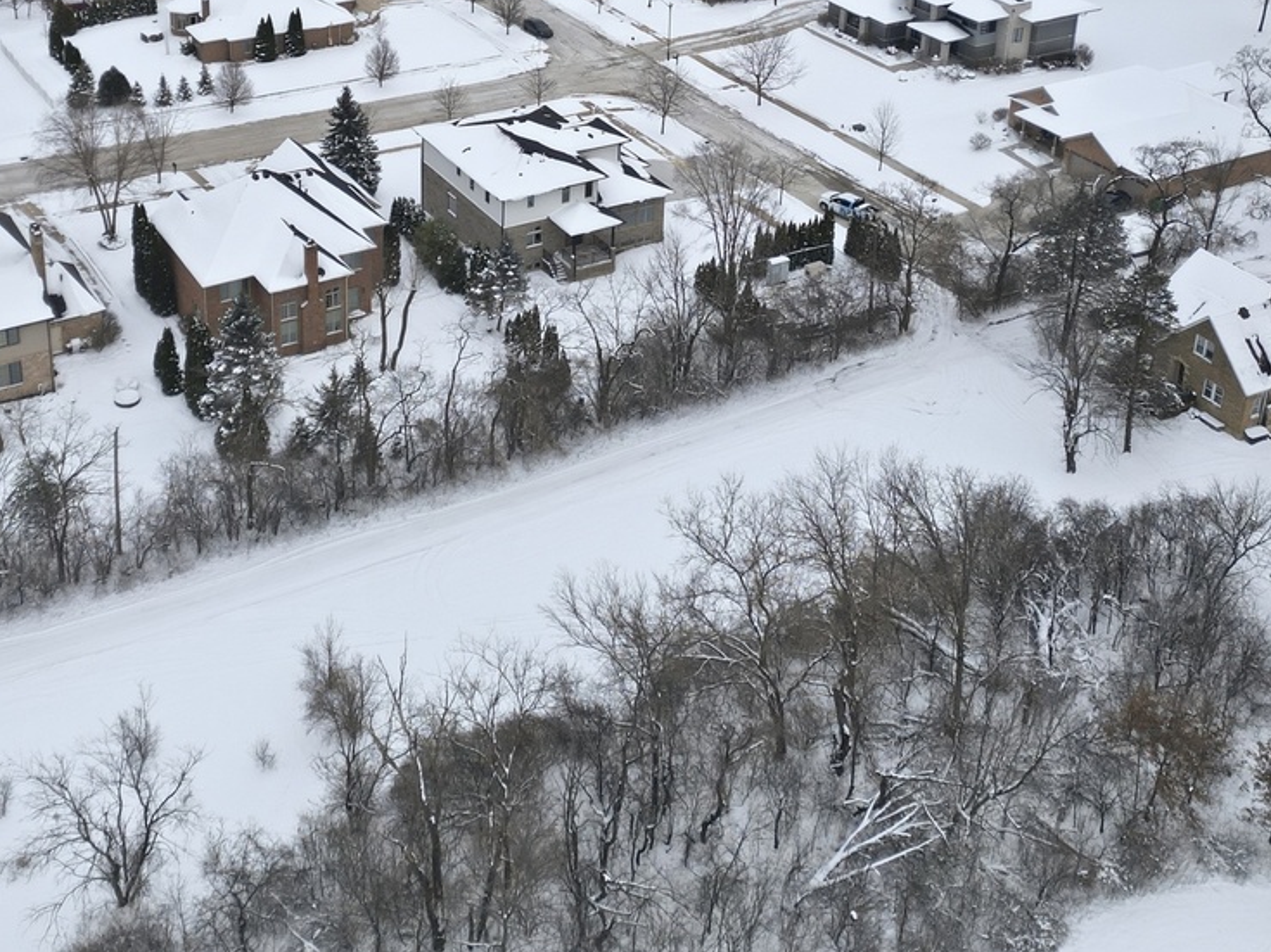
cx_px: 524
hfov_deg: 40.3
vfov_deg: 29.5
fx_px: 1725
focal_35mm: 47
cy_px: 81
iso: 110
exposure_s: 1/2000
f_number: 1.7
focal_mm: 6.7
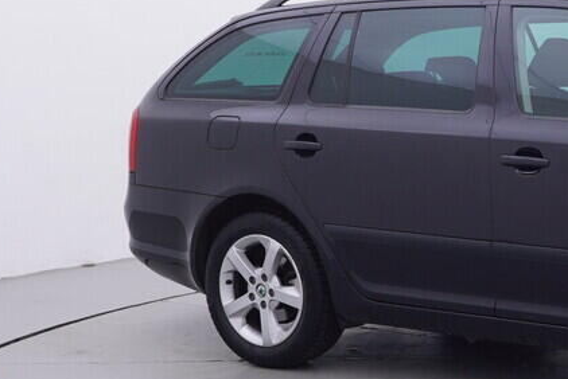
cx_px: 583
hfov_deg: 25.0
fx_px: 1211
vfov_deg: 17.8
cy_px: 196
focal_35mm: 77
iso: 200
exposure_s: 1/80
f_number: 5
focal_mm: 15
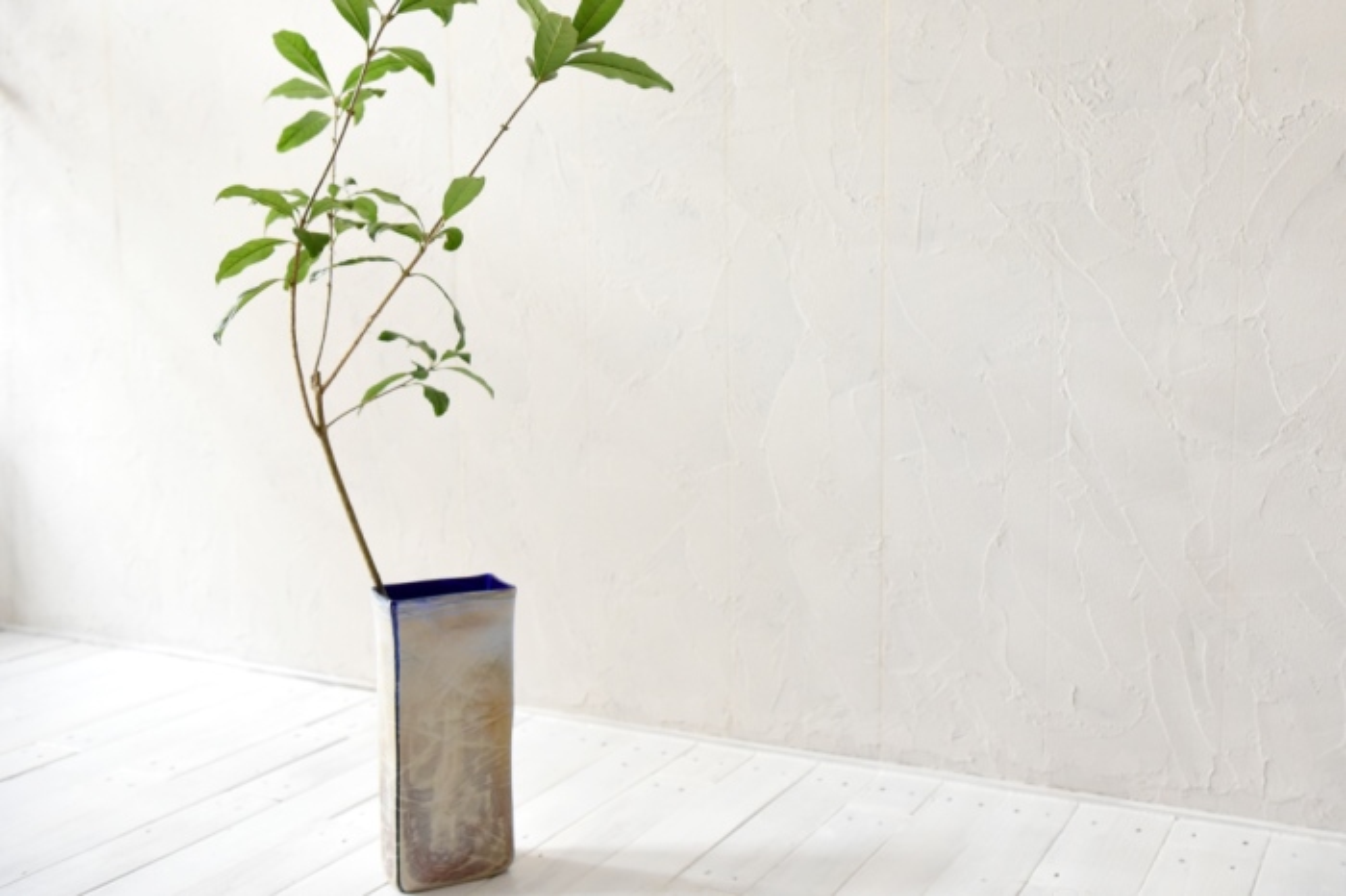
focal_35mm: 32
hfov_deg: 58.7
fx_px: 1196
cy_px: 448
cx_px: 673
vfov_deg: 41.1
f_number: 3.5
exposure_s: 1/100
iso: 2500
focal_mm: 32
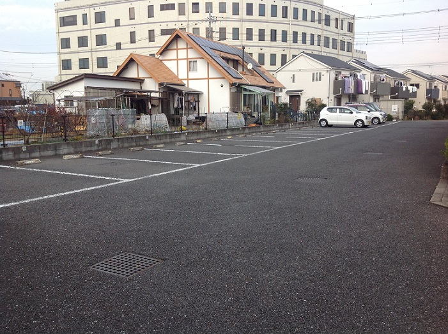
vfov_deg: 40.6
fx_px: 452
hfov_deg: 52.7
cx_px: 224
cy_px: 167
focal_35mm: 35
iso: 50
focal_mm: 4.28
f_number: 2.4
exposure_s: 1/672
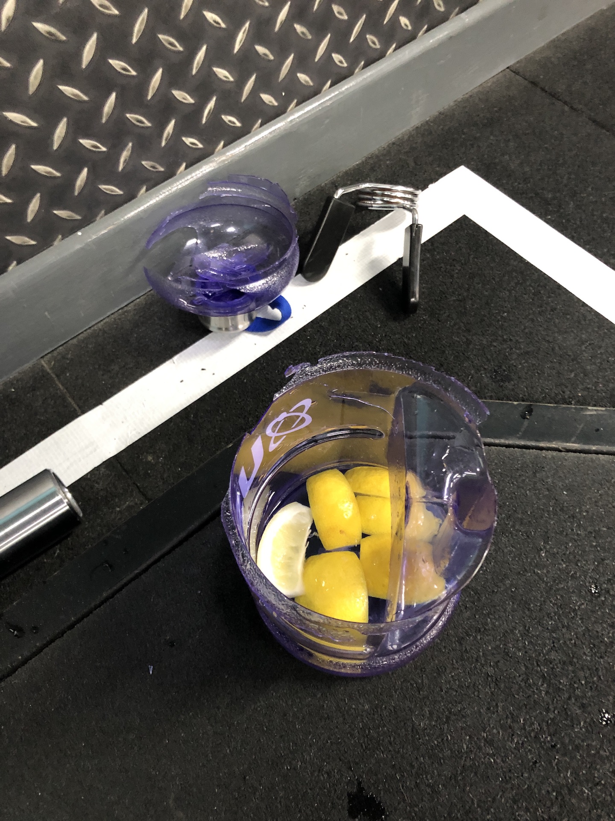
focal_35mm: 28
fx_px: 663
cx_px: 308
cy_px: 410
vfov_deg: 63.4
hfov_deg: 49.7
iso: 80
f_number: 1.8
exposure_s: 1/6
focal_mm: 4
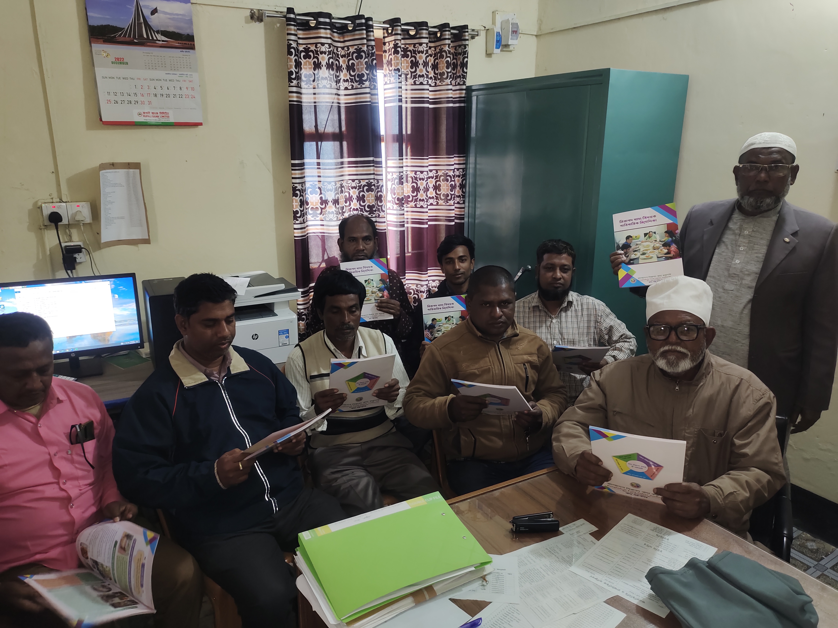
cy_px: 314
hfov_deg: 69.4
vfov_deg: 54.9
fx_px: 605
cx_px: 419
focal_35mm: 25
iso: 600
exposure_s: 1/33.3
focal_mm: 5.42
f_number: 1.89
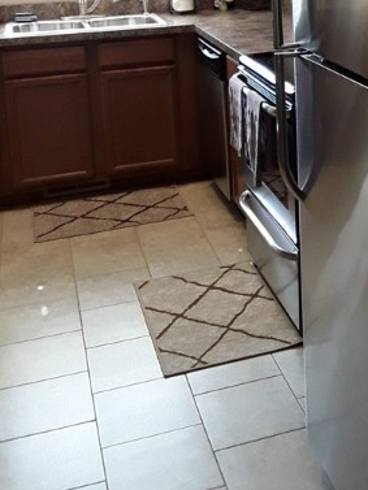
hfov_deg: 25.7
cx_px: 334
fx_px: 779
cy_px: 45
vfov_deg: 33.1
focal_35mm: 55
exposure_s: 1/30
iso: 125
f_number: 1.9
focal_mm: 2.91
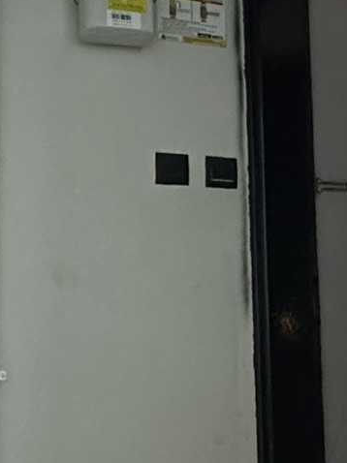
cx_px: 243
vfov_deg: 32.1
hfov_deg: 24.2
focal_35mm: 60
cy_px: 272
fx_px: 803
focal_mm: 2.22
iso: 1000
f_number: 2.2
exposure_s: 1/34
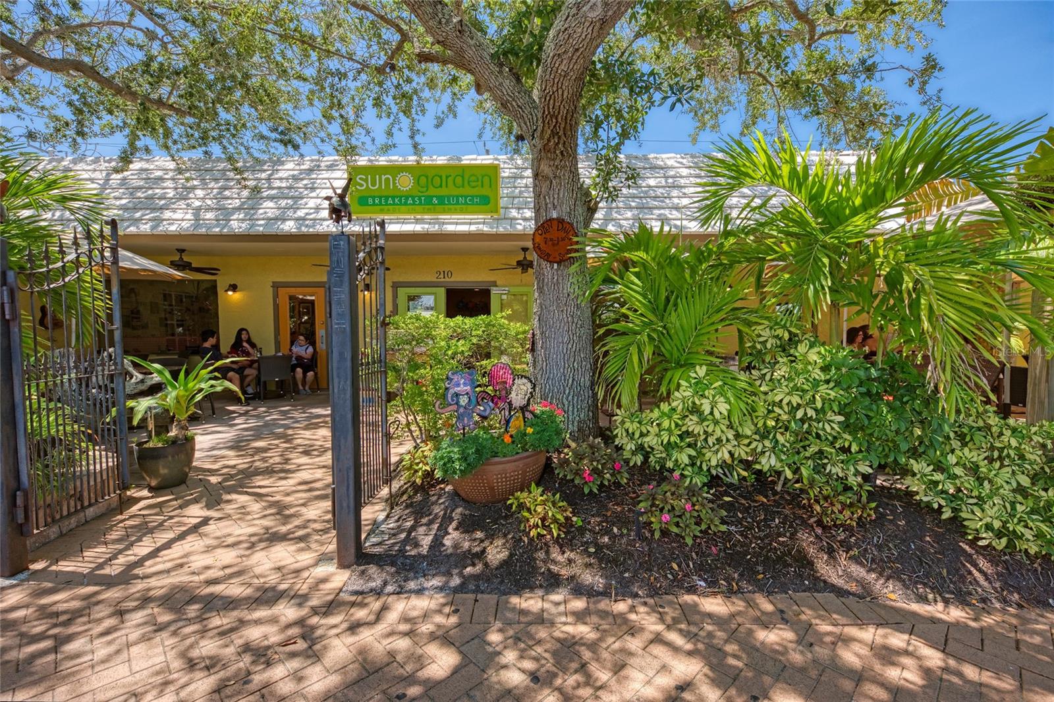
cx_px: 527
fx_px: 468
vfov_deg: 73.7
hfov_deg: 96.7
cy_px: 351
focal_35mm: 16
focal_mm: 16
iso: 400
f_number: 7.1
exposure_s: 1/800
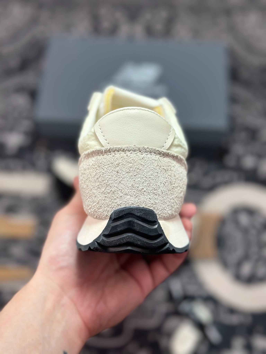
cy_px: 177
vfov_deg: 39.7
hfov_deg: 30.3
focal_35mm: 48
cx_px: 133
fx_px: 492
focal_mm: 6.86
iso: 80
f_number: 1.78
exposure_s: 1/990
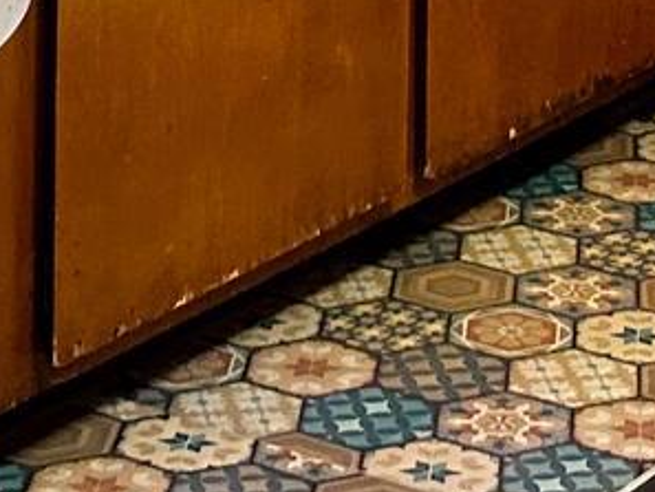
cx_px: 540
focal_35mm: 179
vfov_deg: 7.7
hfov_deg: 11.0
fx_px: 3388
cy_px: -697
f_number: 1.5
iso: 250
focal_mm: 5.7
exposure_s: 1/60
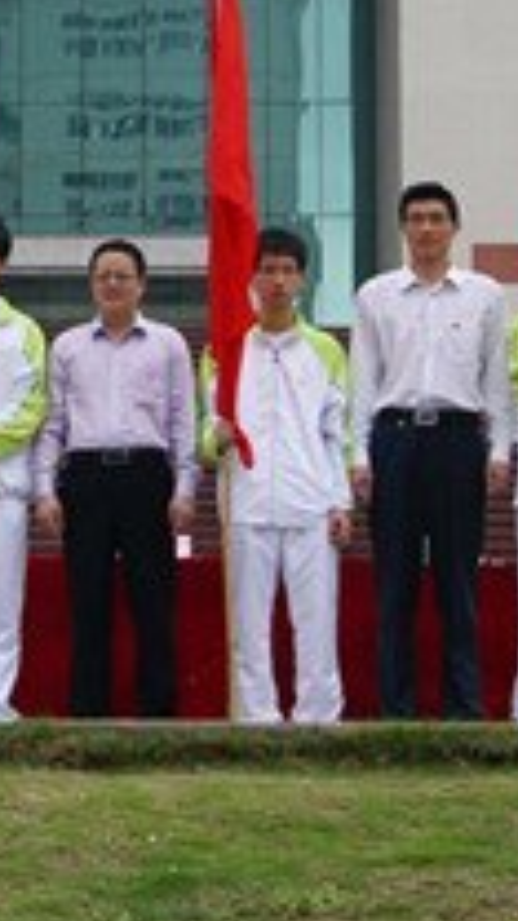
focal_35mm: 113
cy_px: 226
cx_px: -18
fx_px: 2759
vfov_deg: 18.8
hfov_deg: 10.6
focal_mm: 30
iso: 800
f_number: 6.3
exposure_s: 1/1250
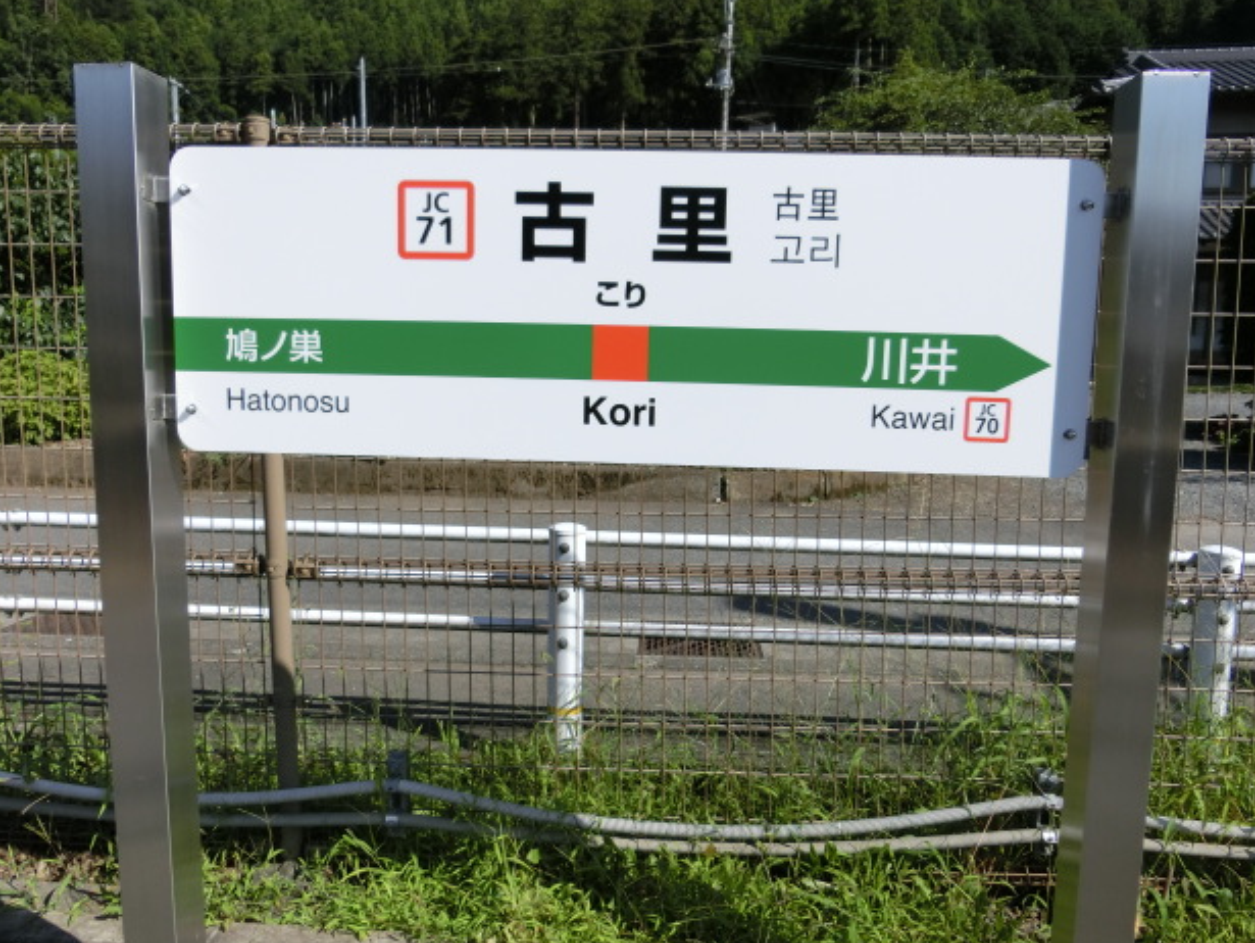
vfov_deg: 53.1
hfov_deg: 67.3
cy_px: 461
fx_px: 943
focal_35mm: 26
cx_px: 645
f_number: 7
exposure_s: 1/320
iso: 80
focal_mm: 4.5
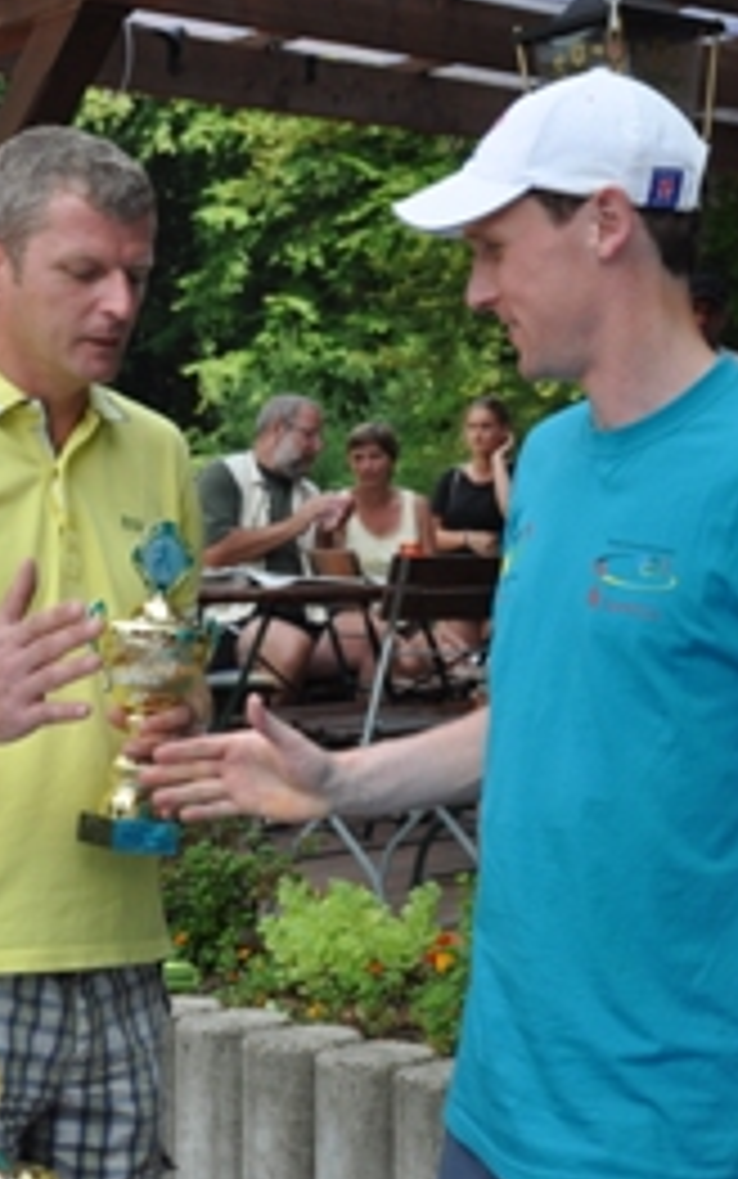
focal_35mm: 68
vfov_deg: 30.2
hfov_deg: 19.2
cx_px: 382
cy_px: 544
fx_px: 2186
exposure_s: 1/1250
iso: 400
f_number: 4.5
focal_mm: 26
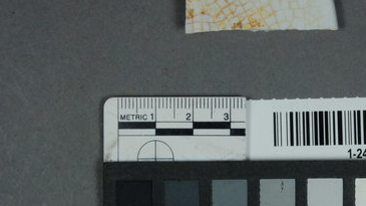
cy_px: 88
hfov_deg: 16.5
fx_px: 1259
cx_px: 265
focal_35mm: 130
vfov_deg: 9.3
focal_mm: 55
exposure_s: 1/80
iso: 1600
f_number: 22
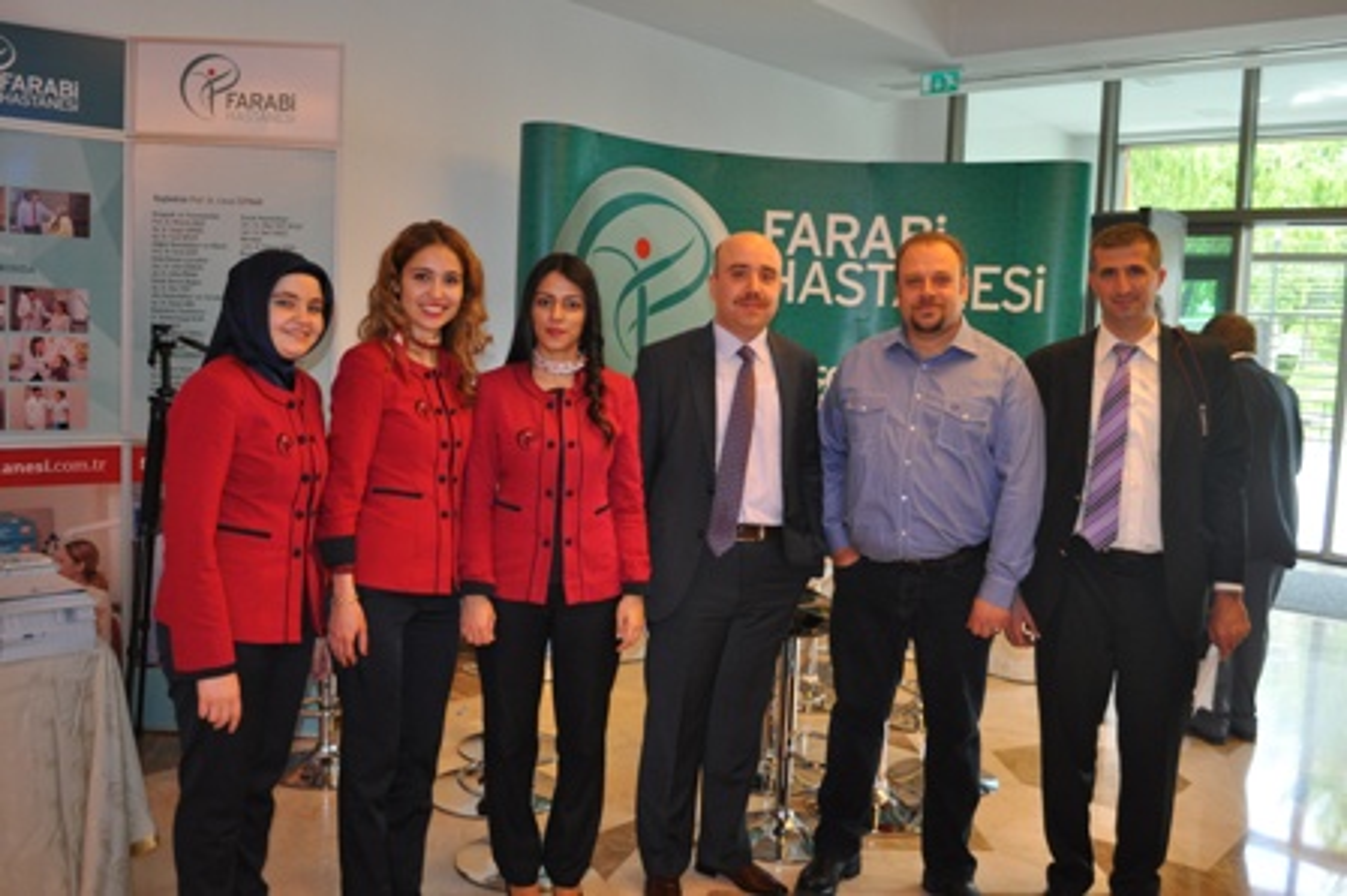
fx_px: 1234
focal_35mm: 33
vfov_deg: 39.9
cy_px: 448
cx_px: 674
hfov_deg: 57.3
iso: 800
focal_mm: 22
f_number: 3.8
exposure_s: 1/125
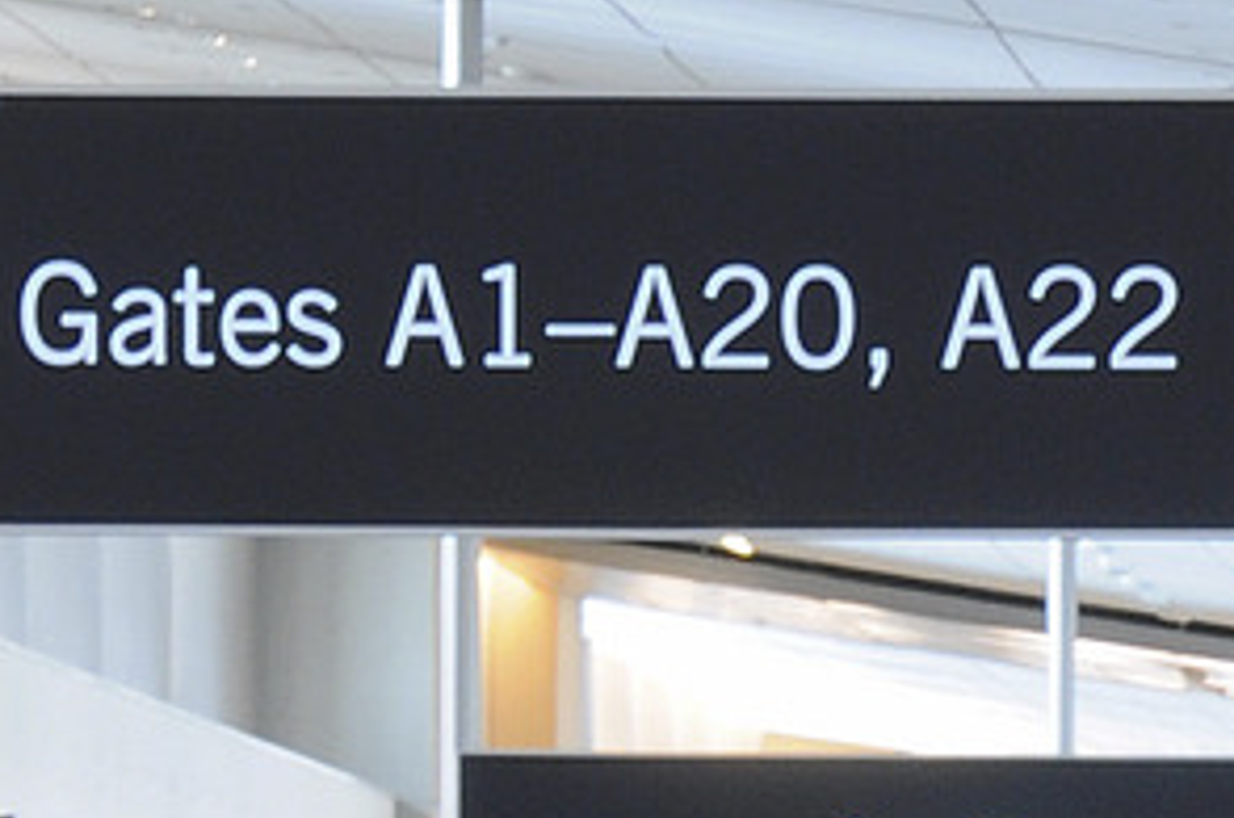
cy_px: 2211
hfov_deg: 1.0
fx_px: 69880
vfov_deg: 0.7
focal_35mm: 2042
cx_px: 995
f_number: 16
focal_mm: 200
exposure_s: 1/1.3
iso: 200
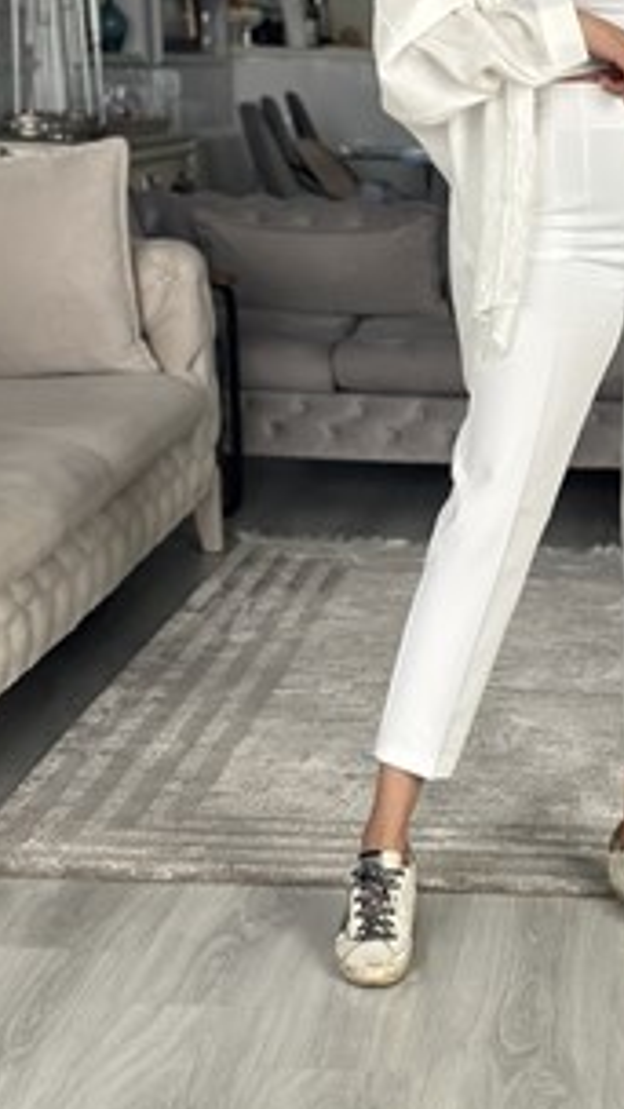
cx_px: 555
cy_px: 274
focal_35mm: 87
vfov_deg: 24.2
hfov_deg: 13.8
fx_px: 2559
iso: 125
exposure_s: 1/95
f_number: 1.78
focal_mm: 6.86
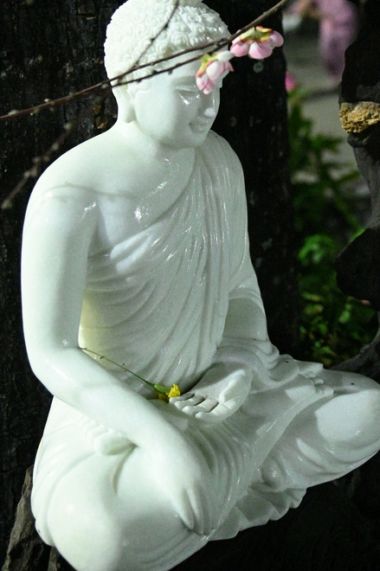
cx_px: 229
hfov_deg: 18.4
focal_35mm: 74
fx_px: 1173
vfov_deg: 27.2
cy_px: 177
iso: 25600
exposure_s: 1/200
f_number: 4
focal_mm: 50
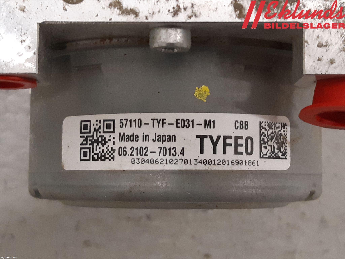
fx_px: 259
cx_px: 172
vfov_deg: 53.1
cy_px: 130
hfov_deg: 67.3
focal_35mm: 26
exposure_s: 1/50
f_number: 1.7
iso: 250
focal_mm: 3.93
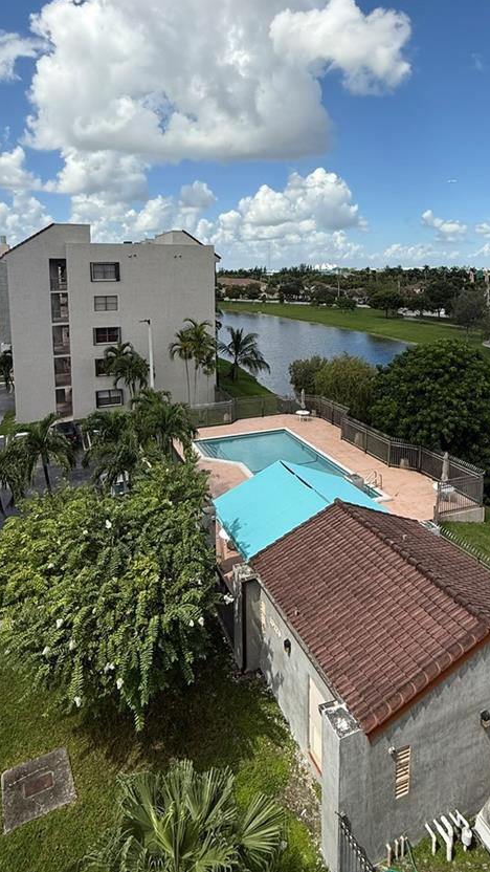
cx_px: 251
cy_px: 326
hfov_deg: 51.5
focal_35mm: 22
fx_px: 508
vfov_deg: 79.7
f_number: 2.2
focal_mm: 2.22
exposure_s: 1/2717
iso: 50
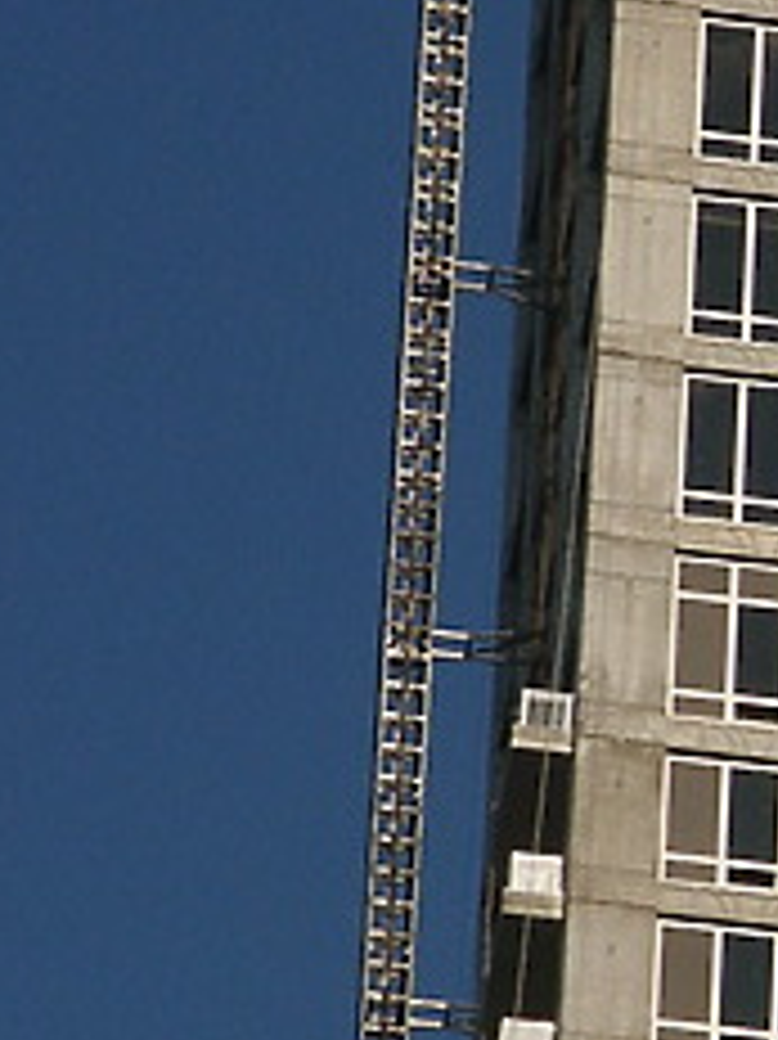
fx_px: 16227
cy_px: 653
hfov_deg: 2.7
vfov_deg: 3.7
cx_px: 1464
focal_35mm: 541
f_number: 8
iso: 64
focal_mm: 28.23
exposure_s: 1/350
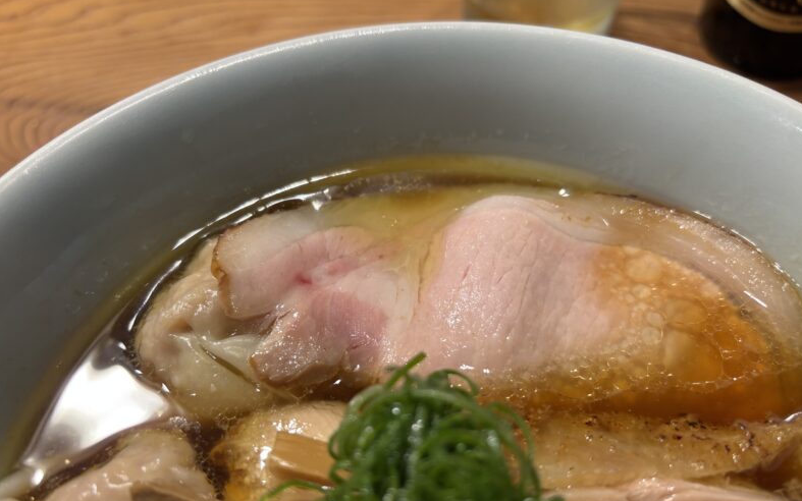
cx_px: 407
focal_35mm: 28
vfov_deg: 44.4
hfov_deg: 66.5
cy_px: 295
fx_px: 612
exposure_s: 1/50
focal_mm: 5.96
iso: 100
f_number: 1.6
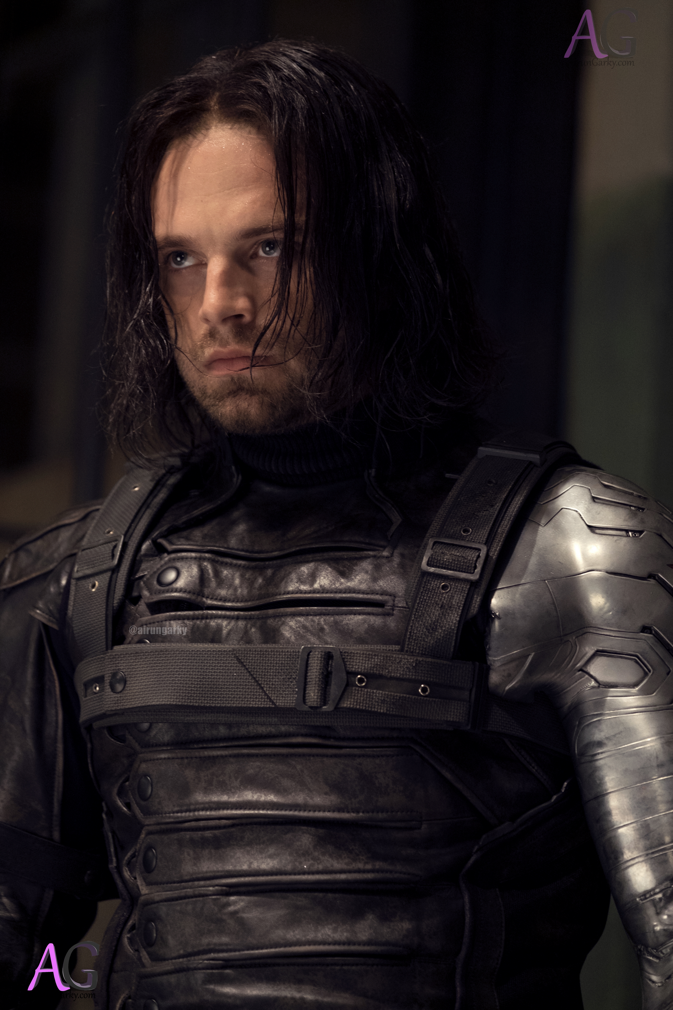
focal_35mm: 210
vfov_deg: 9.8
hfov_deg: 6.5
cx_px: 336
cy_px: 505
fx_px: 5888
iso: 1600
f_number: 3.2
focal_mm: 140
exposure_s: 1/160
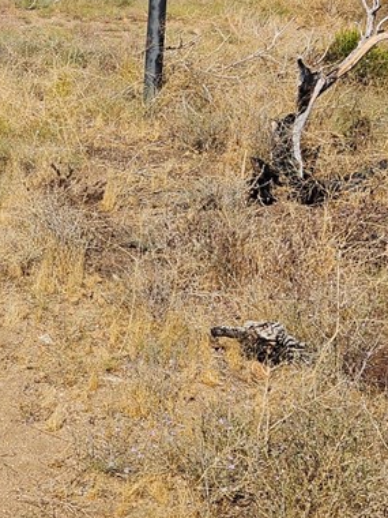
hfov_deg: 21.7
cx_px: -91
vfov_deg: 30.0
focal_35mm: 62
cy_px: 63
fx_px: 927
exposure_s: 1/3333
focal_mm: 5.4
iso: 25
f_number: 1.8
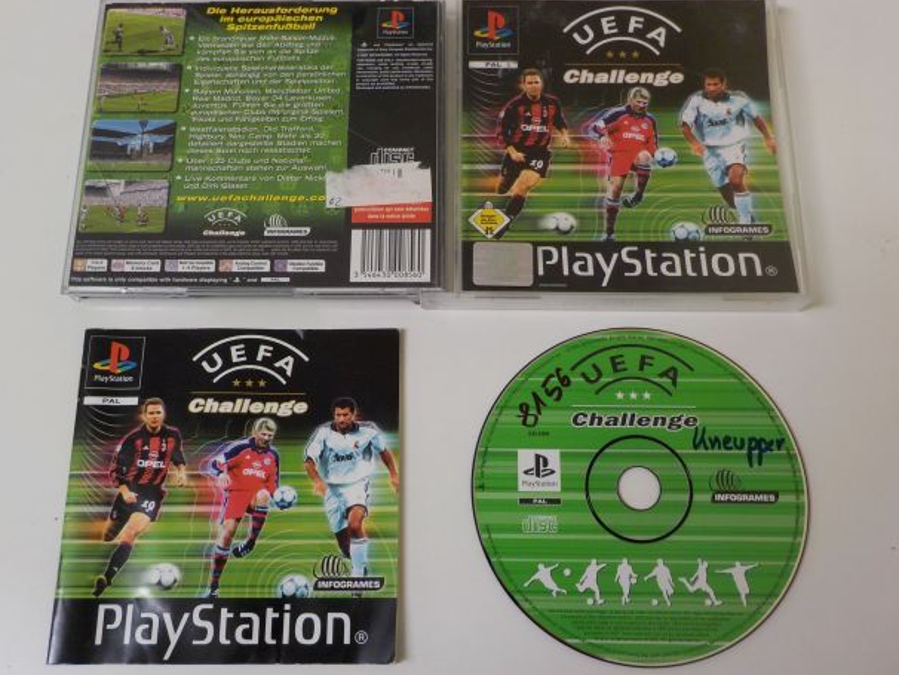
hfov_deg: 55.3
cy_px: 326
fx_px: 857
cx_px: 419
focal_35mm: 33
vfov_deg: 43.0
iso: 160
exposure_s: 1/30
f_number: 3.3
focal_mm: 4.1
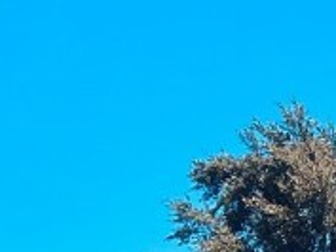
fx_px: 1457
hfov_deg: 10.3
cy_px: 474
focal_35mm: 150
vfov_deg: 9.4
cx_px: 945
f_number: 1.5
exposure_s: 1/4115
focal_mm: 5.7
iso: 50
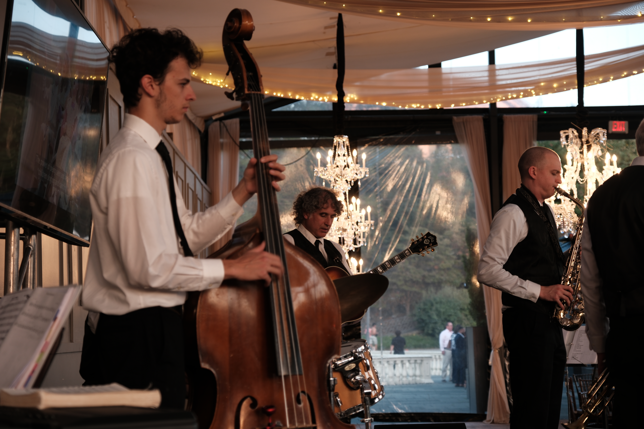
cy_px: 214
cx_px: 322
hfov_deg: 32.4
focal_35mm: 62
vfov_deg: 21.9
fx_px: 1109
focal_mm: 41.4
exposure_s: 1/40
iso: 125
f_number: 2.8
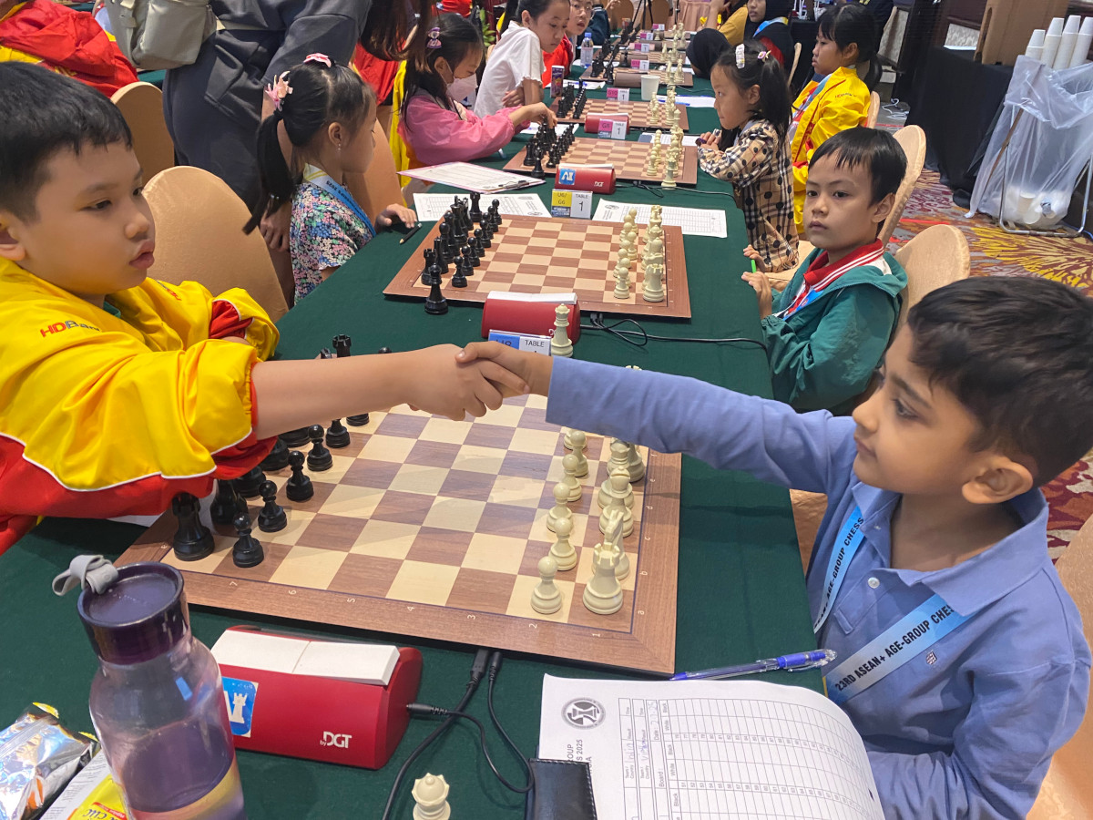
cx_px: 546
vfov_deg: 53.1
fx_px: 821
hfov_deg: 67.3
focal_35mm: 26
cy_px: 410
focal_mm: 4.25
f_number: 1.8
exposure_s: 1/50
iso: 200
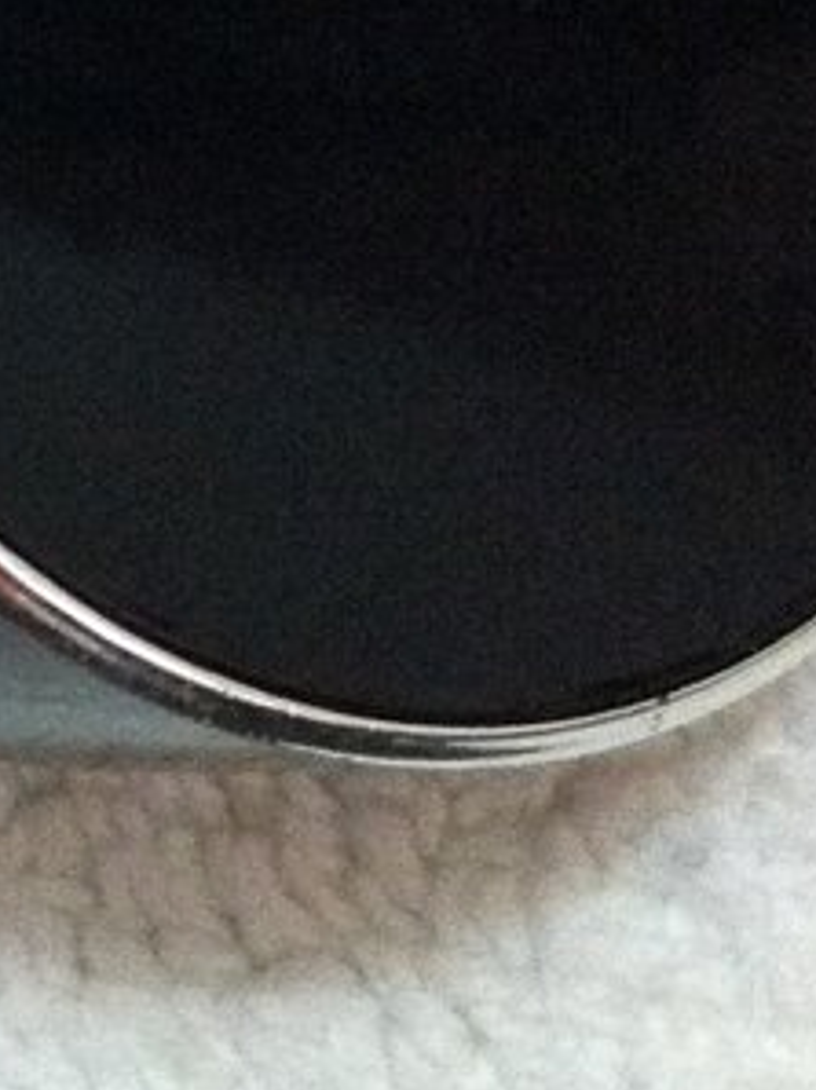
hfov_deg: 9.0
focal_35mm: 157
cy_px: -168
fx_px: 4942
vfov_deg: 12.3
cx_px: -670
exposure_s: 1/17
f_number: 2.8
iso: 320
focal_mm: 3.85
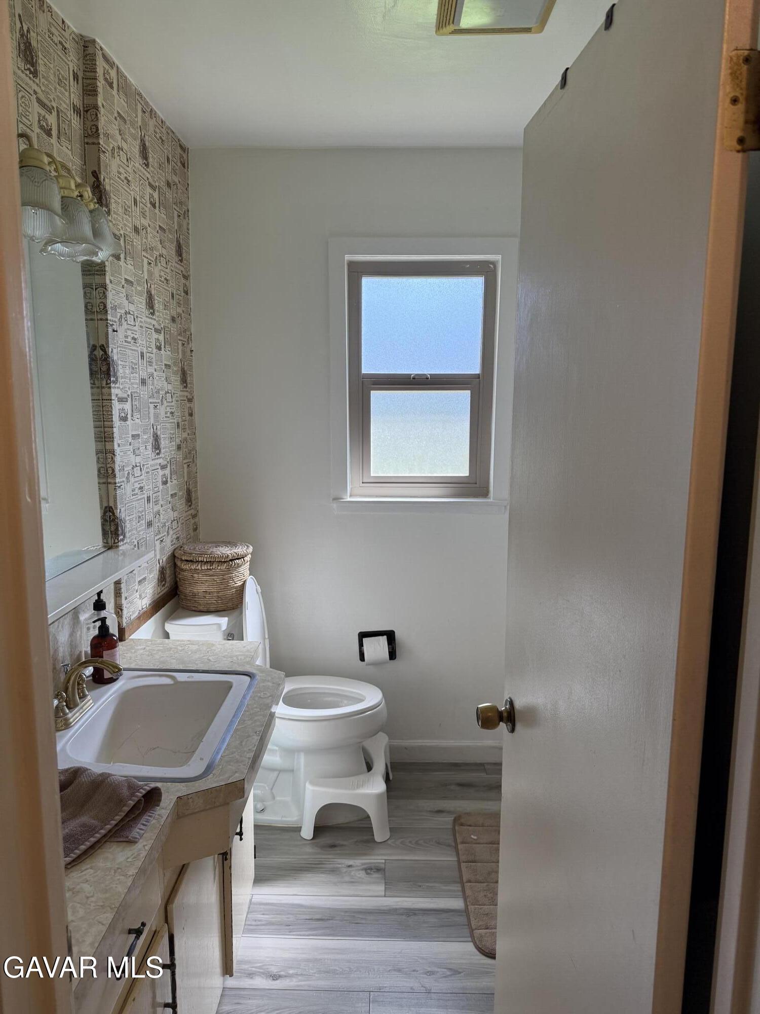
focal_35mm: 24
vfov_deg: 71.6
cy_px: 507
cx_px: 380
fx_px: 703
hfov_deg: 56.8
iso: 160
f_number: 1.78
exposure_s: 1/240
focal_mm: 6.76
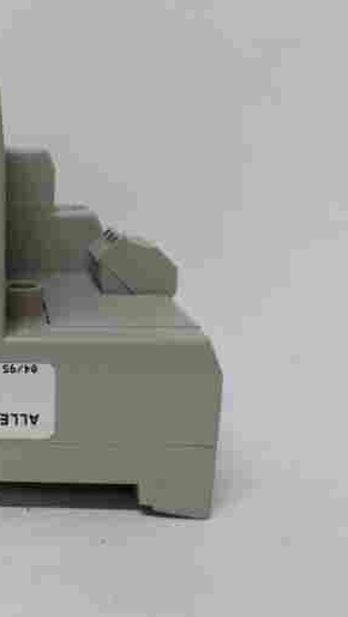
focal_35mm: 40
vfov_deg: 50.5
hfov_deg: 27.2
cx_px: -38
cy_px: 305
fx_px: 656
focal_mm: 3.79
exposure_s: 1/33
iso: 182
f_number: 2
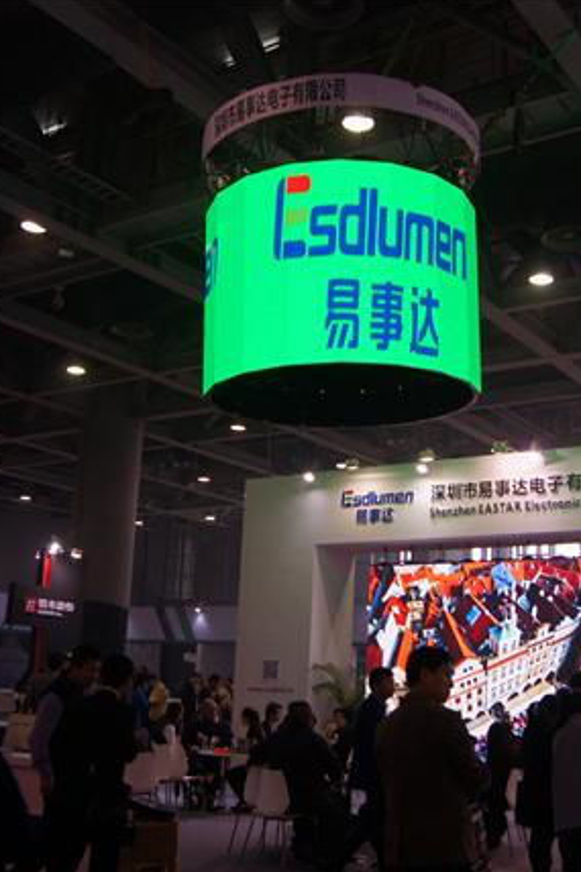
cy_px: 434
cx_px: 355
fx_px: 993
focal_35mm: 41
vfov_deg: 47.4
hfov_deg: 32.5
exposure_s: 1/40
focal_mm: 18
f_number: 5
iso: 200
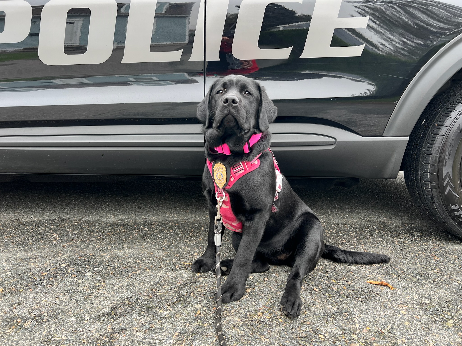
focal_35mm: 26
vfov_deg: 53.1
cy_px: 173
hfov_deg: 67.3
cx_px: 231
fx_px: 347
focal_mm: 5.7
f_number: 1.5
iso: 40
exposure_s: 1/121
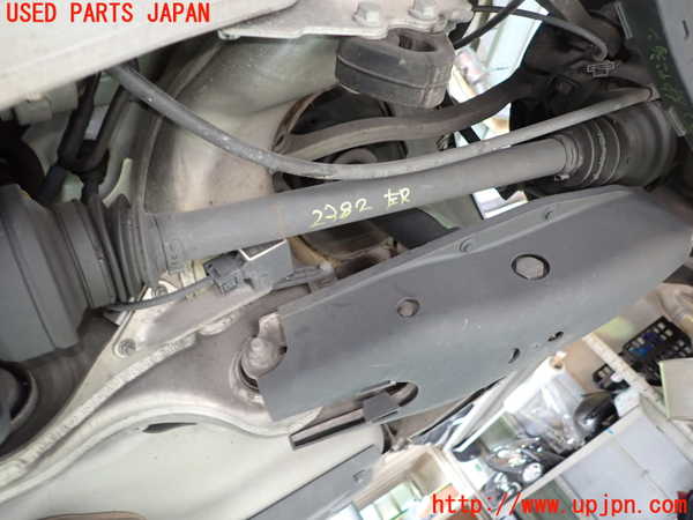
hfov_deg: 69.4
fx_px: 500
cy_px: 260
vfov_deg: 54.9
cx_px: 346
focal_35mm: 25
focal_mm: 4.5
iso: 250
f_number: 2
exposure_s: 1/30
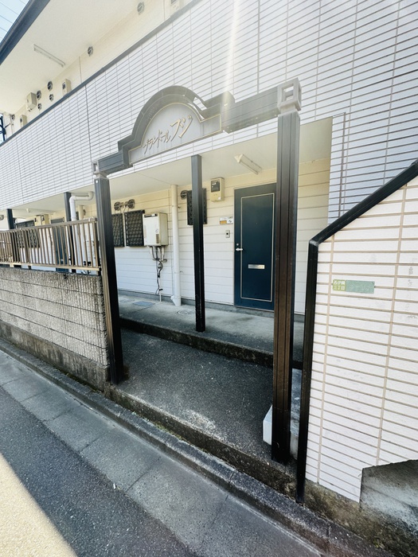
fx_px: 225
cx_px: 209
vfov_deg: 102.1
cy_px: 278
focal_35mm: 14
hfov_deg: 85.7
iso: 40
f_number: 2.2
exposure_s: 1/187
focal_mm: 2.22
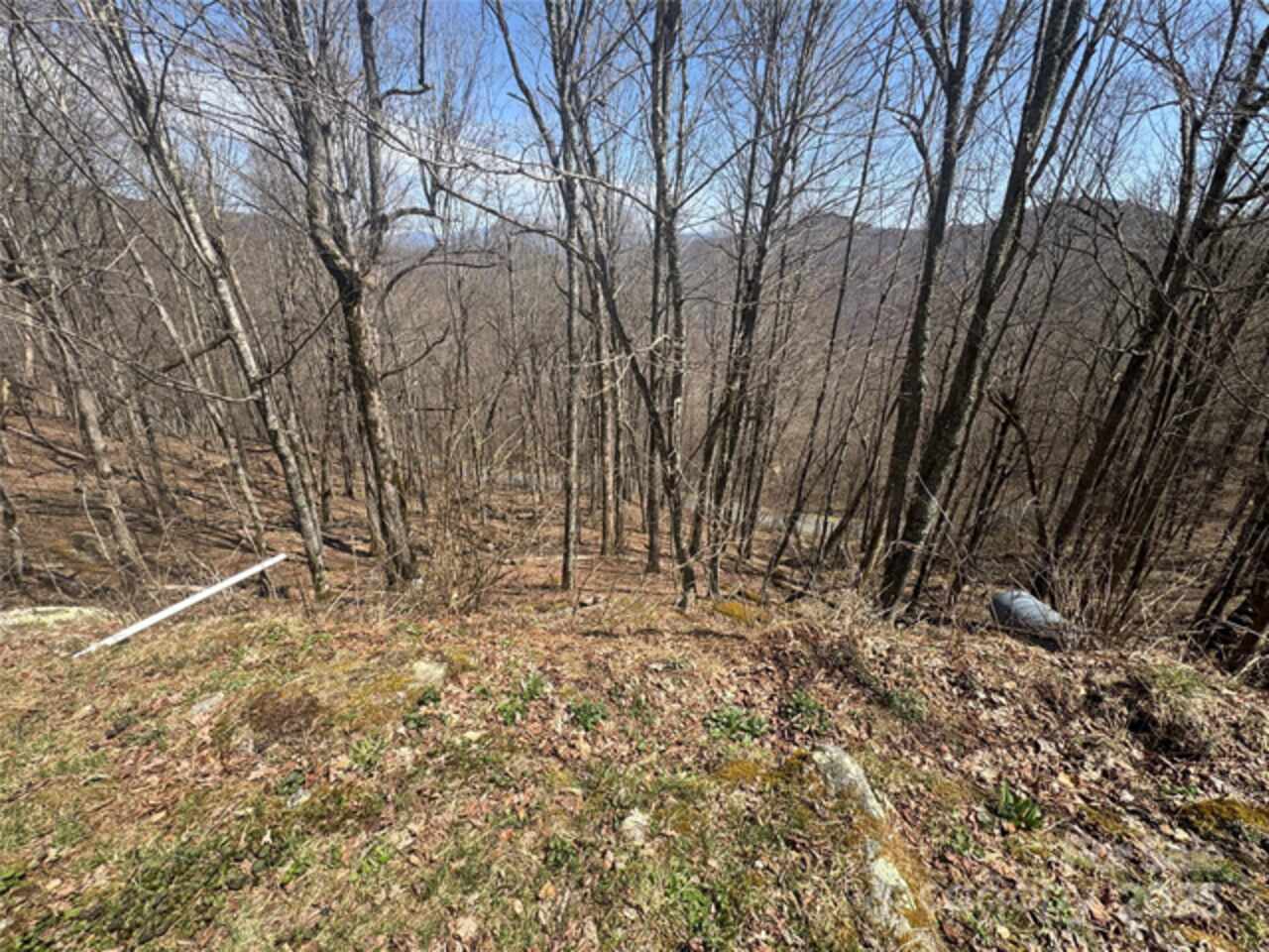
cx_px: 634
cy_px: 476
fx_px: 513
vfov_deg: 85.7
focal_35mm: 14
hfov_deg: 102.1
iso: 50
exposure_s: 1/879
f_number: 2.2
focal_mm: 2.22
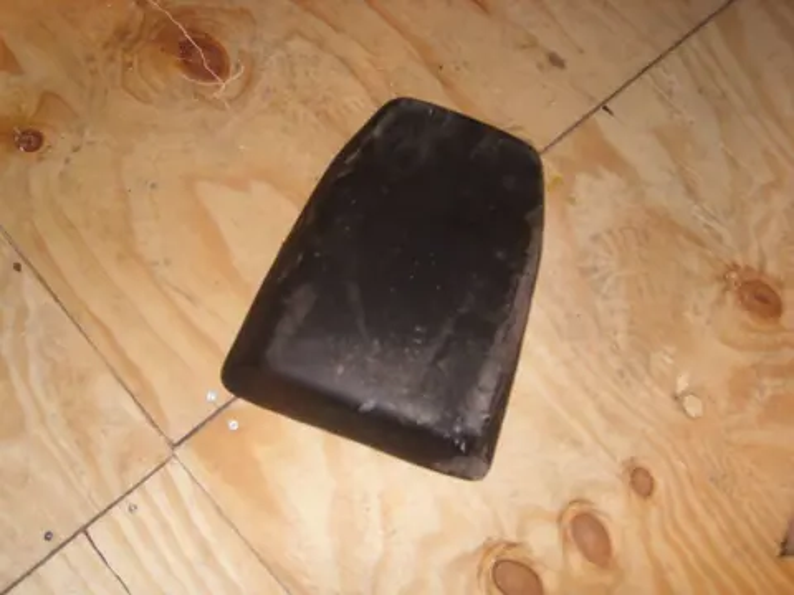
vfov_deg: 40.7
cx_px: 397
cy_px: 298
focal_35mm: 35
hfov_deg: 52.6
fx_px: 803
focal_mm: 5.8
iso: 50
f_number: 2.8
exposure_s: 1/30
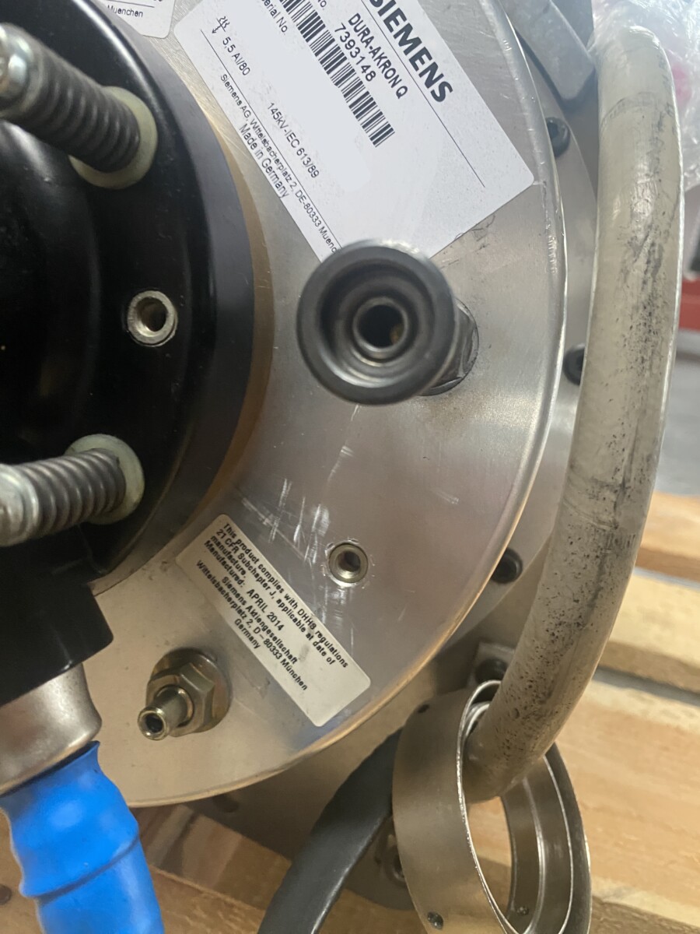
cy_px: 467
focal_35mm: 25
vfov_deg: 69.4
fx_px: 674
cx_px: 350
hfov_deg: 54.9
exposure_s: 1/60
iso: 320
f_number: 1.8
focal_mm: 4.25
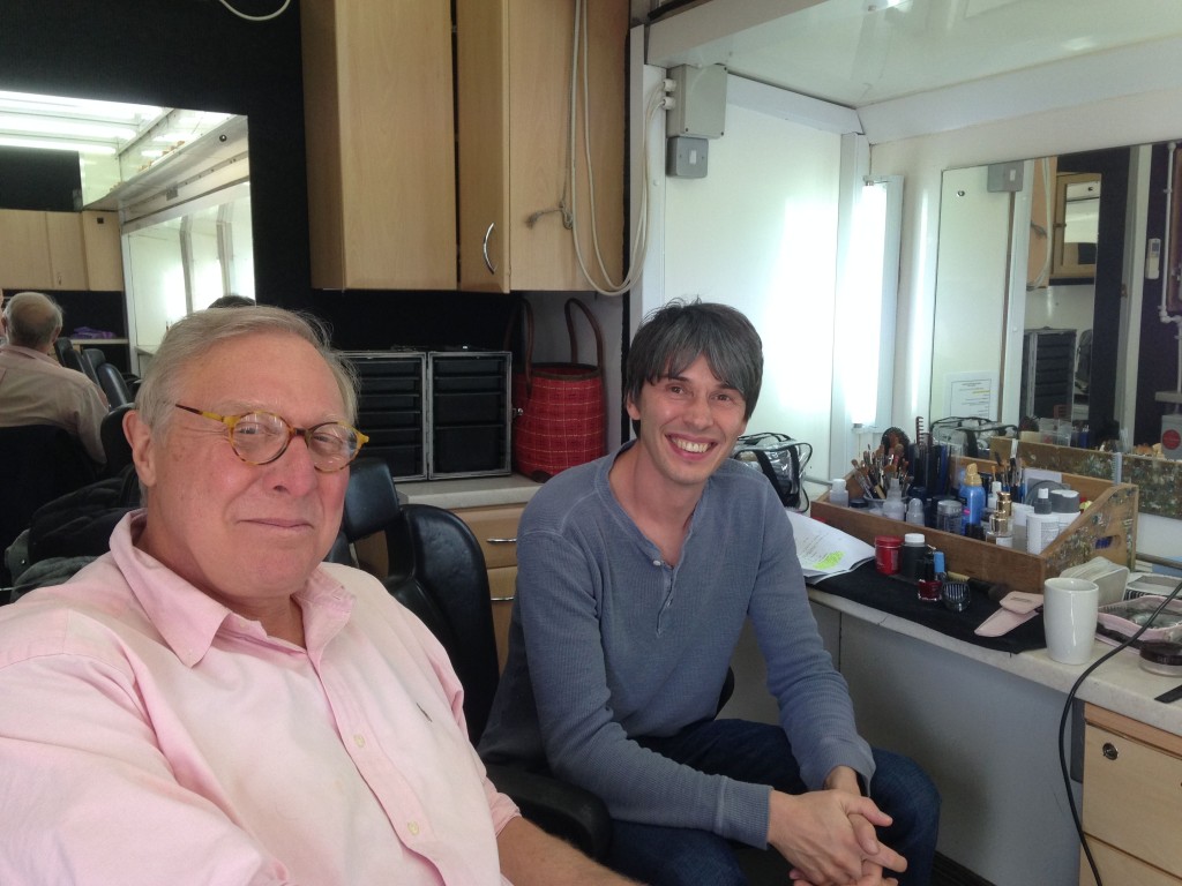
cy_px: 443
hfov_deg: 55.4
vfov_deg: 42.9
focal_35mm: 33
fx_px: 1127
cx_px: 591
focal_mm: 4.12
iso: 100
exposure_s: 1/120
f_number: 2.4
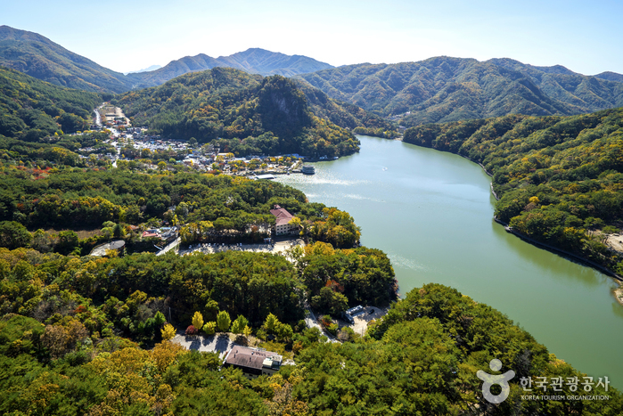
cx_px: 312
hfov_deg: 86.9
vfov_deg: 64.6
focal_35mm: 19
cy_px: 208
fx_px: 329
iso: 200
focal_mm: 19
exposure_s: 1/160
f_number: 11
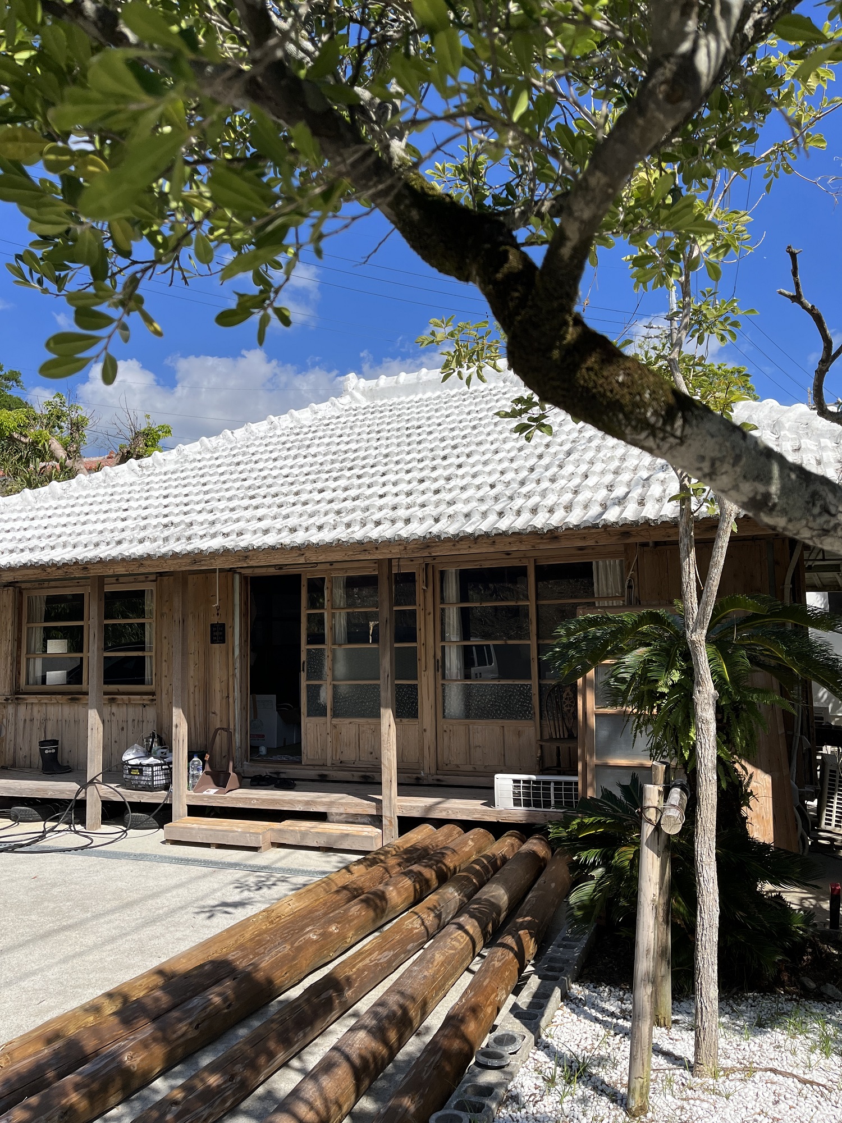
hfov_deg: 53.1
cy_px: 562
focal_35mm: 26
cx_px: 421
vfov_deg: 67.3
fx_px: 843
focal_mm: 5.1
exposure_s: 1/4016
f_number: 1.6
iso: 50
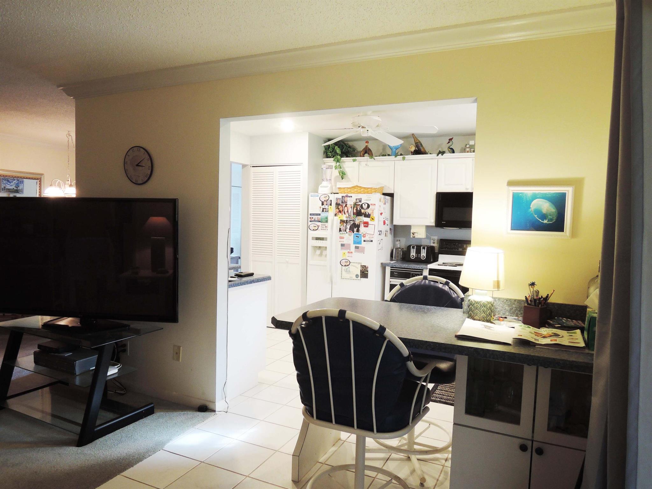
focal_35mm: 24
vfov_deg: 56.8
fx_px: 452
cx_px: 326
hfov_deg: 71.6
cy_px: 244
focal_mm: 5.1
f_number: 2.8
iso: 180
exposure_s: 1/30
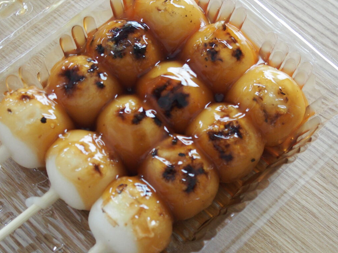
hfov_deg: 30.7
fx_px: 615
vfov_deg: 23.3
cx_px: 157
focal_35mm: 63
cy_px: 139
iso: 400
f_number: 2.8
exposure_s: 1/50
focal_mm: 10.8
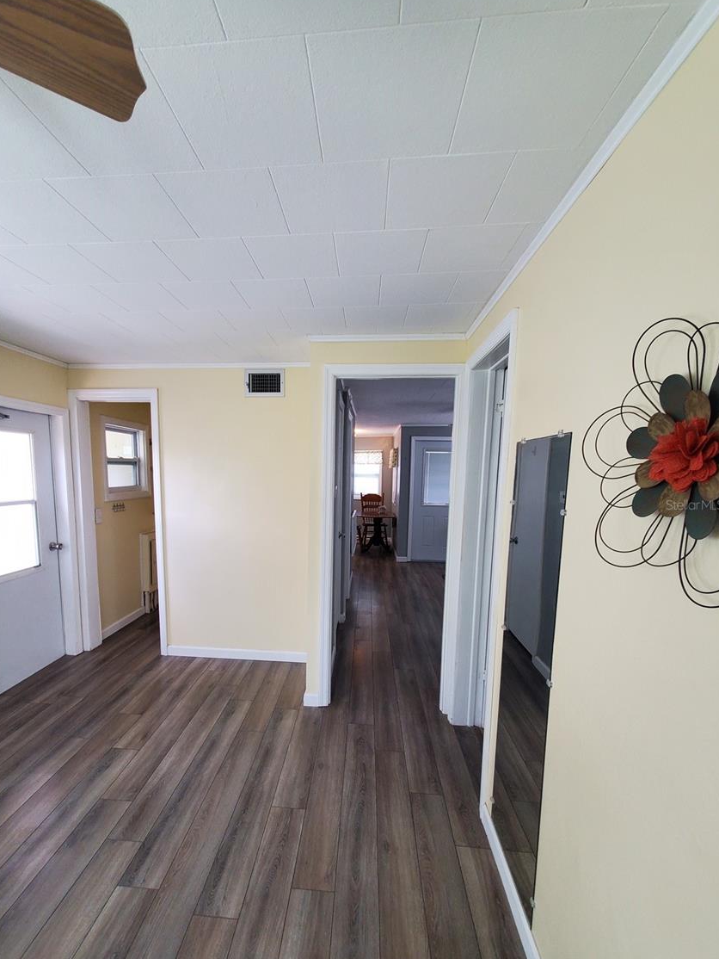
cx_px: 340
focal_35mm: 14
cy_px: 504
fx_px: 388
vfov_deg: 102.0
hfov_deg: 85.6
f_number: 2.2
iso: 160
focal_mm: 1.8
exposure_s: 1/60
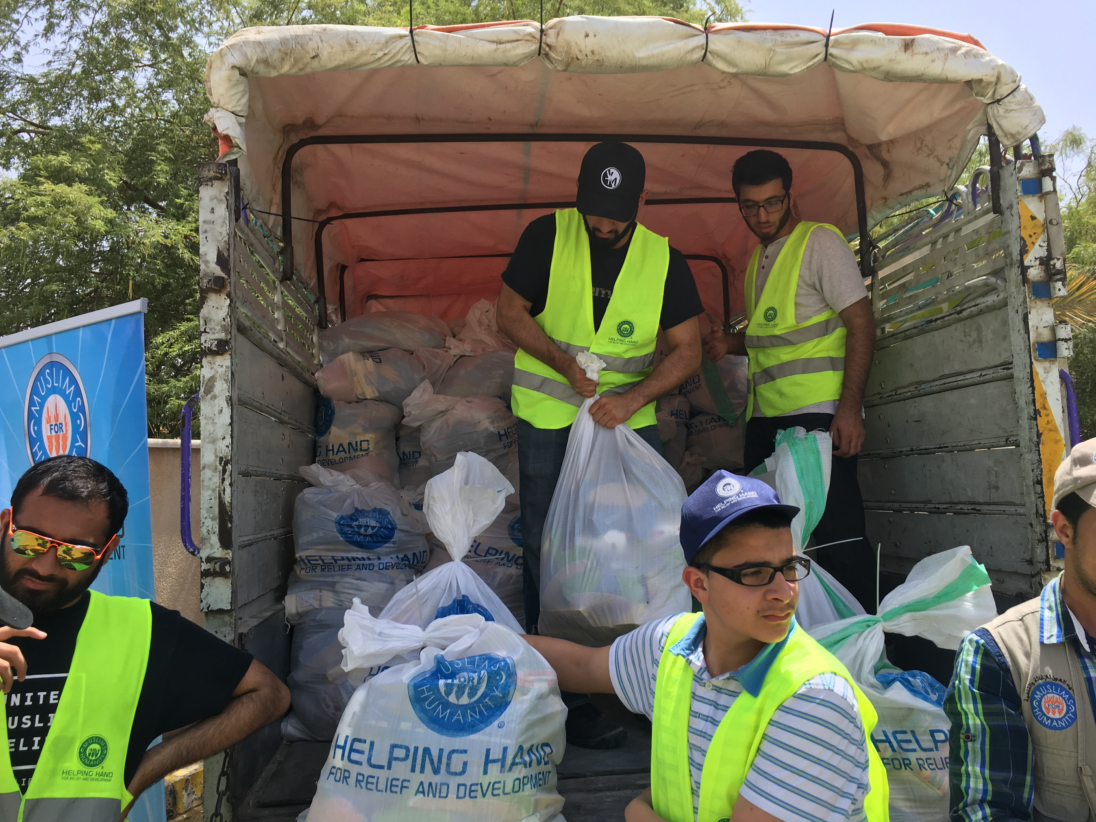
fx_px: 918
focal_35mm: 29
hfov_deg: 61.7
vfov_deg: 48.2
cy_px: 411
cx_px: 548
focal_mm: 4.15
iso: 25
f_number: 2.2
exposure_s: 1/705
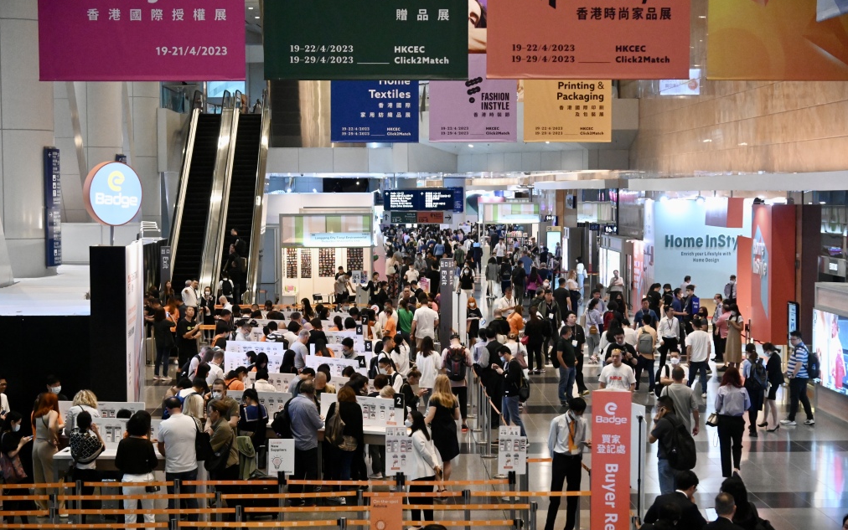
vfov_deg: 19.2
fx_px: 1572
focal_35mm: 68
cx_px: 420
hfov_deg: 30.2
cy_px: 273
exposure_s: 1/400
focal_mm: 66
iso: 12800
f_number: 5
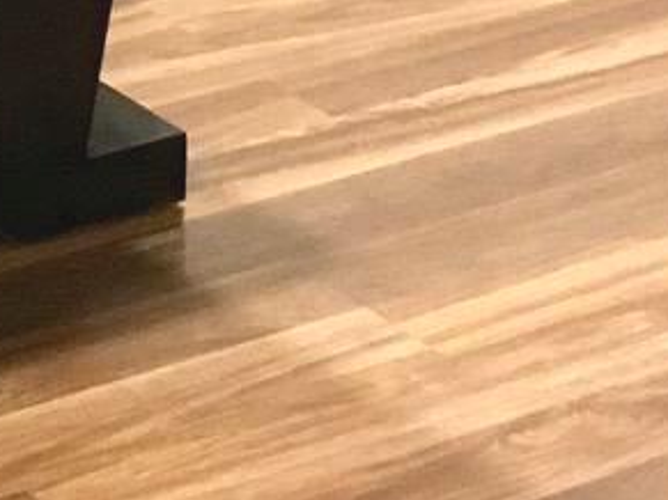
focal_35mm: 204
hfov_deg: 9.6
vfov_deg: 7.0
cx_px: -71
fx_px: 3935
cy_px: -555
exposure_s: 1/30
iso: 250
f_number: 2.2
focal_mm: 4.15
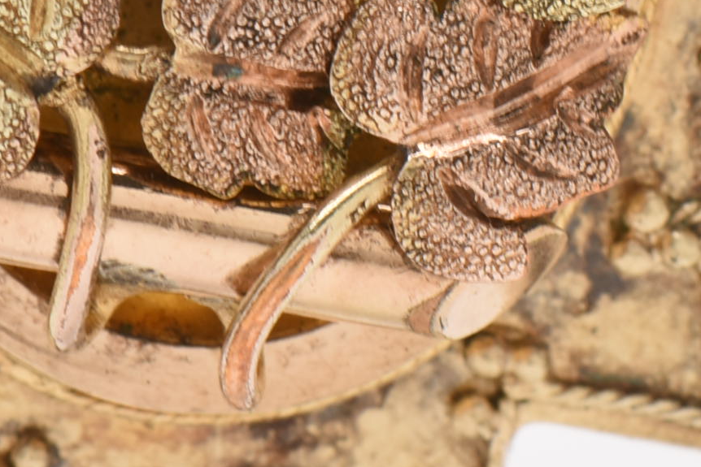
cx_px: 655
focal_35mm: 443
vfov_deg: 3.1
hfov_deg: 4.7
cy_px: -5
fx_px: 8622
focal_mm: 85
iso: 100
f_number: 20
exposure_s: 1/125
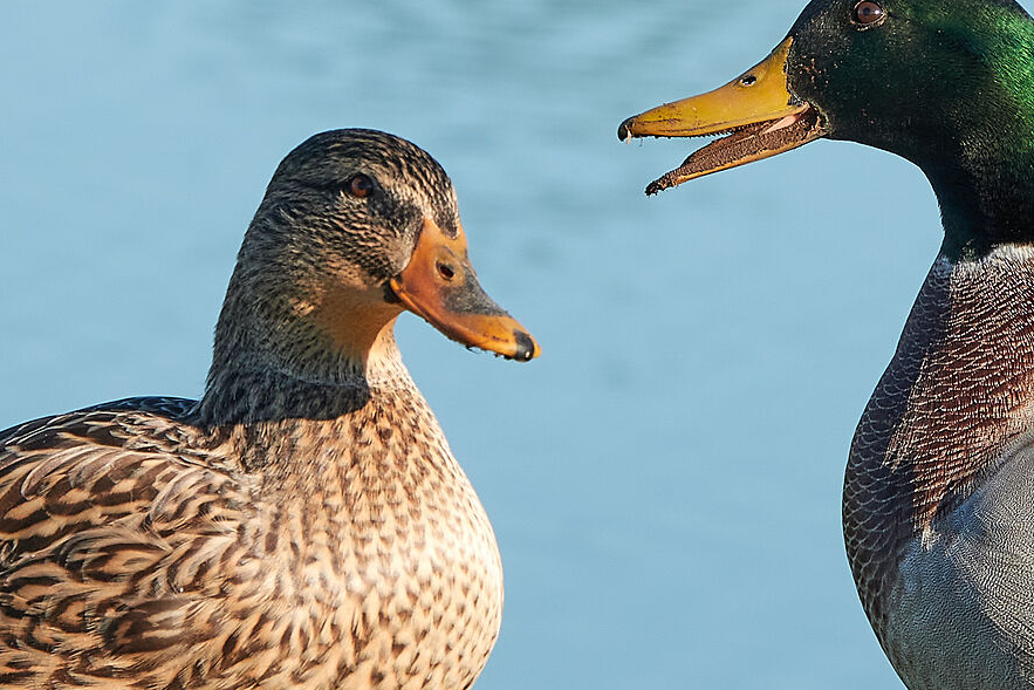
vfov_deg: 1.6
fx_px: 24991
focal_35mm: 870
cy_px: 567
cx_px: 739
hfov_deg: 2.4
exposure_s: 1/640
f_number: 4
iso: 125
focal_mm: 117.29
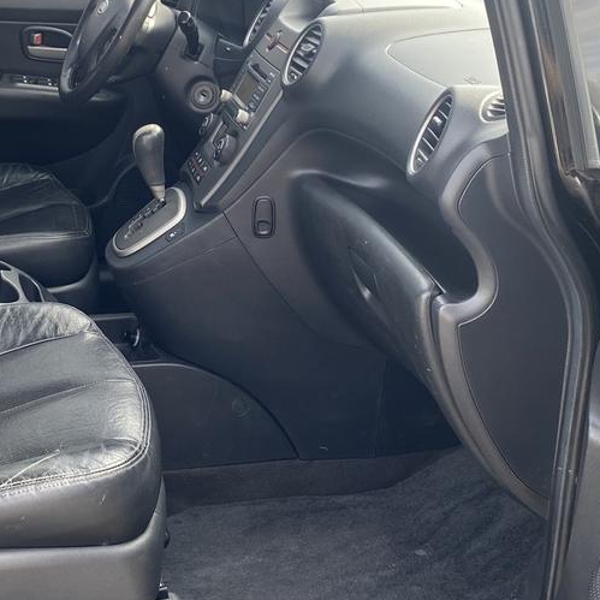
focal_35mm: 59
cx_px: 155
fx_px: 1157
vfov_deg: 29.0
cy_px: 227
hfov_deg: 28.7
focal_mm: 4.25
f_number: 1.8
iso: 32
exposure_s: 1/129
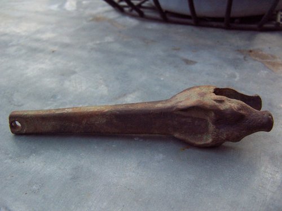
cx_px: 141
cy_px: 106
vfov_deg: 37.7
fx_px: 310
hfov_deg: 49.0
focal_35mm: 38
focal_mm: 6.3
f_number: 2.8
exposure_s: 1/250
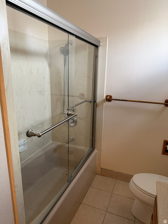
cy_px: 112
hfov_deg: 56.8
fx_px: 155
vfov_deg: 71.6
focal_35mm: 24
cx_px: 84
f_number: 1.78
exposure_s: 1/60
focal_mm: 6.76
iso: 400
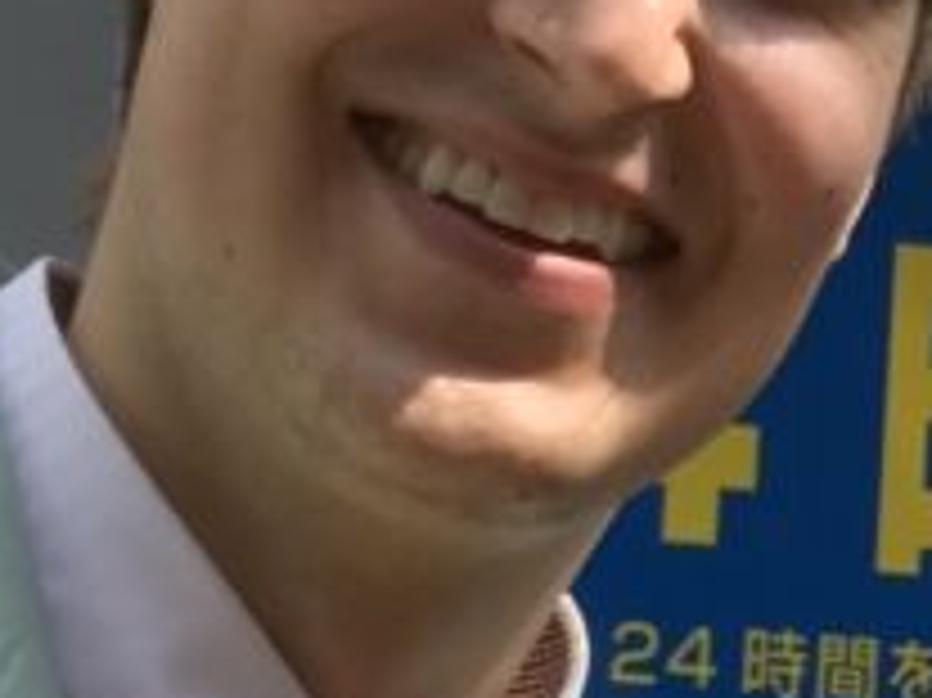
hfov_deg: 15.7
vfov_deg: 11.9
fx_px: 3337
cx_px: 860
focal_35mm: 124
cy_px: 462
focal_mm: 2.87
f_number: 2.2
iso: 25
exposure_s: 1/314
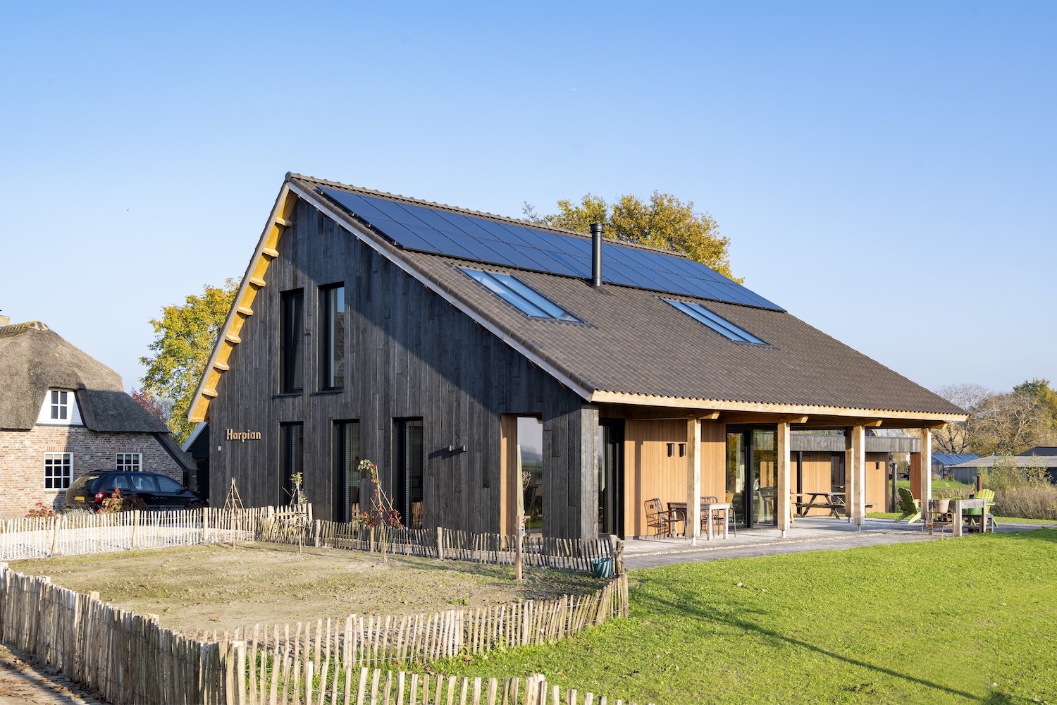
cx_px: 528
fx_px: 1116
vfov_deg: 35.1
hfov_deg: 50.7
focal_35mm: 38
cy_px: 352
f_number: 8
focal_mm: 38
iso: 320
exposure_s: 1/250
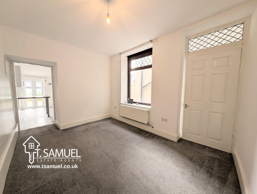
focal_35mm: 12
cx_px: 128
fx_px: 89
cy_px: 97
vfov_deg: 94.6
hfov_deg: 110.5
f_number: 1.95
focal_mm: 2.23
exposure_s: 1/123
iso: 38
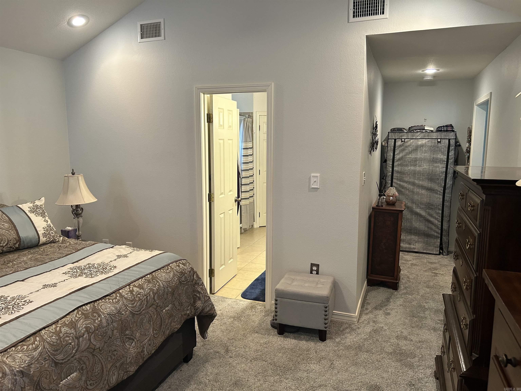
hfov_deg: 67.3
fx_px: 391
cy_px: 196
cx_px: 260
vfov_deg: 53.1
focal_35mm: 26
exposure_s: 1/60
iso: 160
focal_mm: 5.7
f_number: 1.5
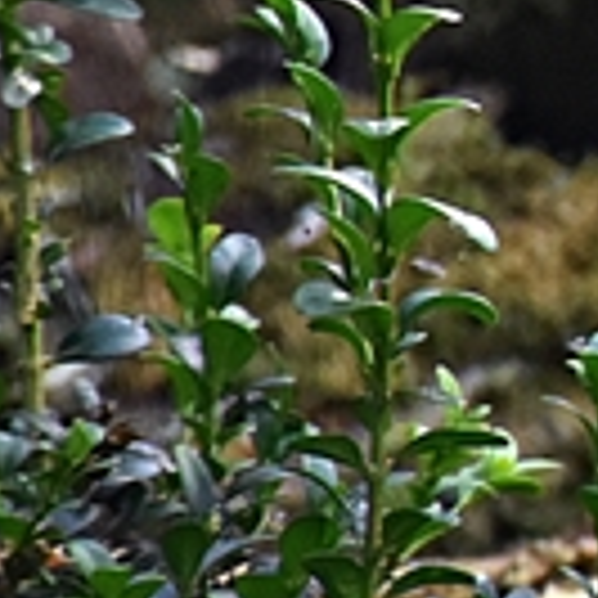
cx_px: 2055
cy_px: -65
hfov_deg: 1.3
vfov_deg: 1.3
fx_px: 26815
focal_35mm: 1372
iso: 2000
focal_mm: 140
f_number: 5.6
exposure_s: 1/500
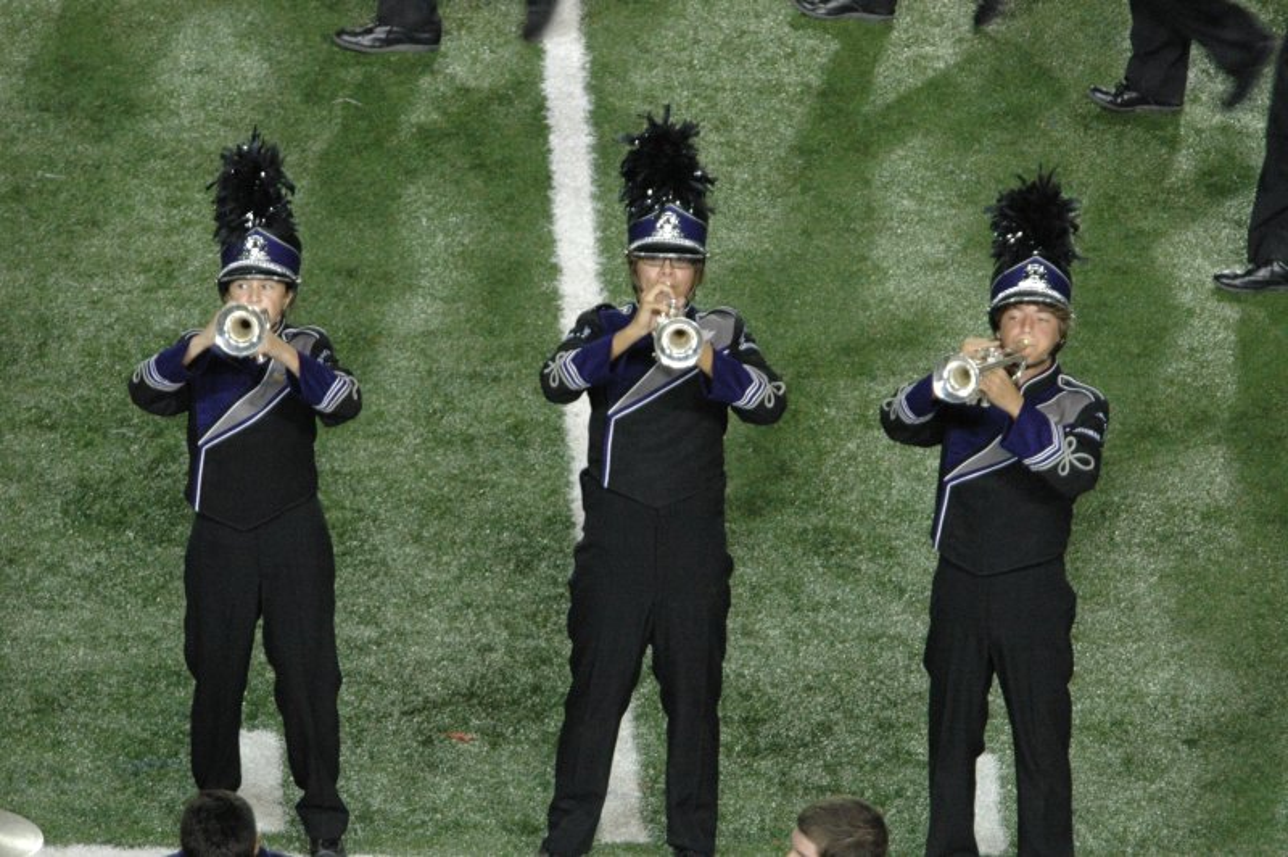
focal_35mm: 420
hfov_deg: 4.9
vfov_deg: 3.3
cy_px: 428
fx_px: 15014
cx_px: 644
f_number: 5.6
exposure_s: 1/50
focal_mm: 280
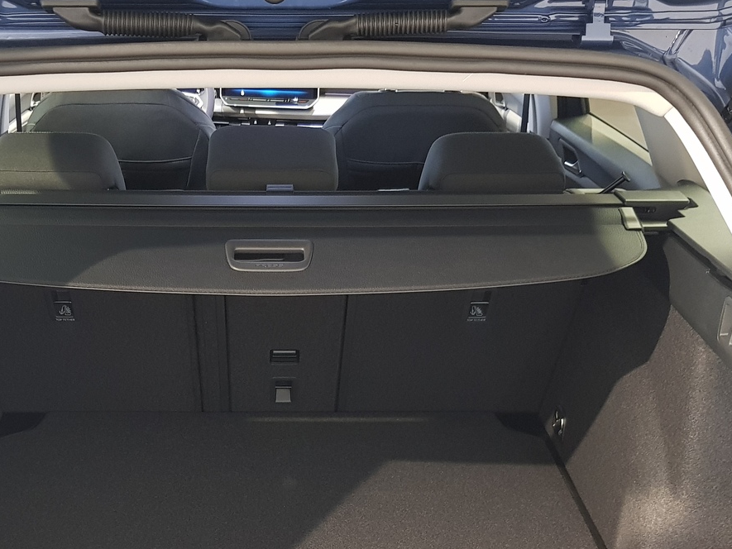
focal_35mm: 47
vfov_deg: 29.9
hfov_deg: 40.2
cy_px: 465
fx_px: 994
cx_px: 288
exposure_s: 1/14
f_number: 1.7
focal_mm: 4.2
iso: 200
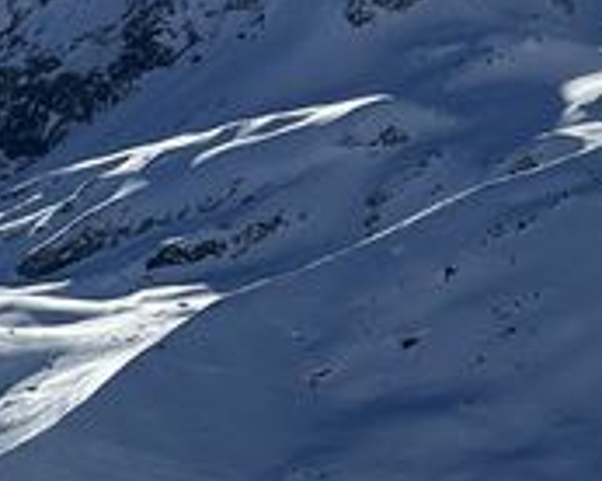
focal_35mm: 132
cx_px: -870
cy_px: 744
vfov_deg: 11.2
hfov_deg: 11.7
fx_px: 2349
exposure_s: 1/16393
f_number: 1.5
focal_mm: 5.7
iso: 50
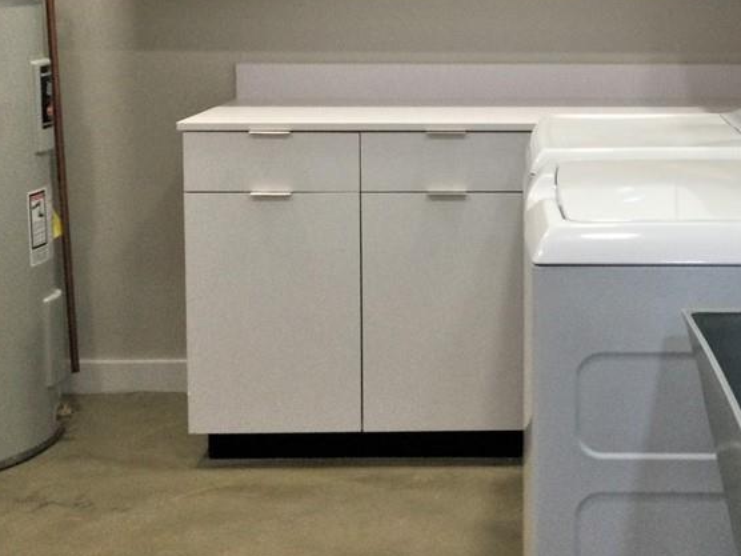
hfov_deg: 33.1
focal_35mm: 57
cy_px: 114
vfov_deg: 25.2
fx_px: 1220
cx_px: 559
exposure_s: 1/30
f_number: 2.4
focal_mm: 3.3
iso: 32
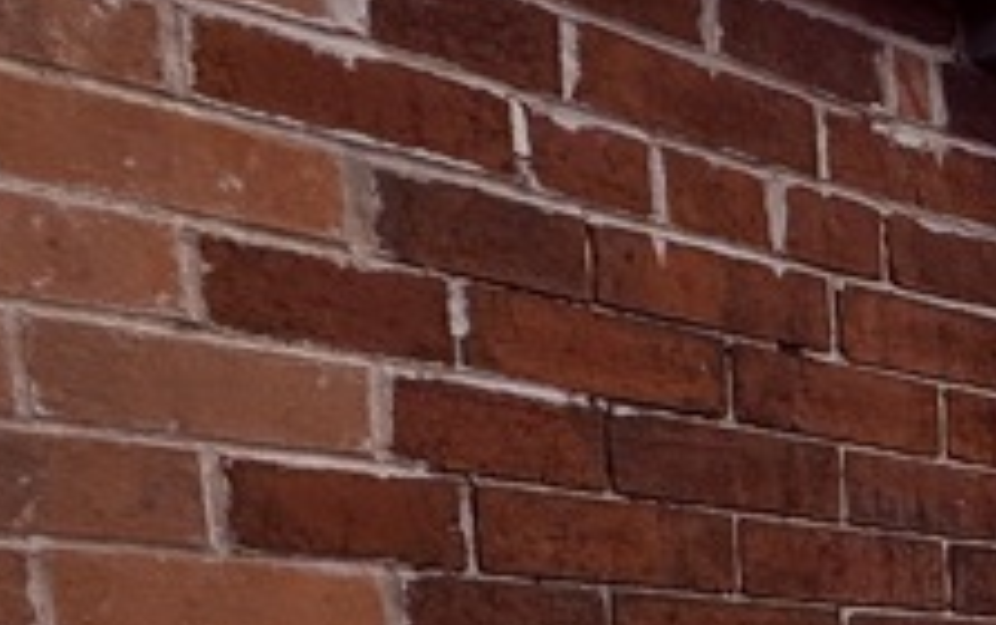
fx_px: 1848
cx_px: 1929
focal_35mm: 68
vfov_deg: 16.9
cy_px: 1013
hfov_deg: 19.4
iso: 64
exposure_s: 1/1339
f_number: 2.2
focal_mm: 2.22
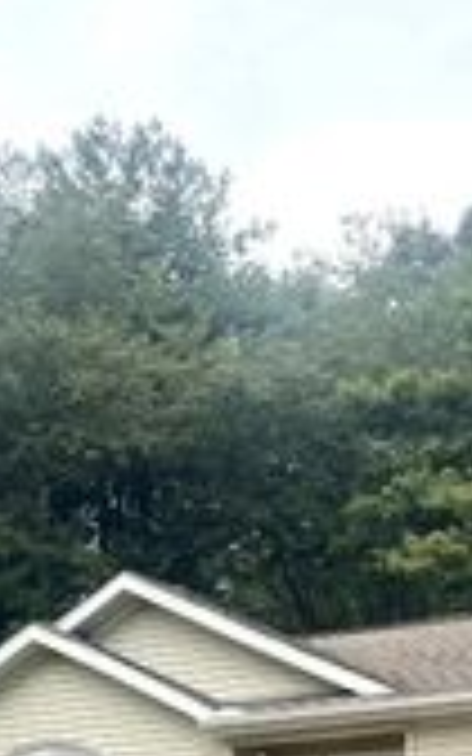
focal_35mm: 79
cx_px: 382
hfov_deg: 16.4
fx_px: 1626
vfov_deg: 24.5
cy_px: 821
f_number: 1.6
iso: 32
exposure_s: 1/2083
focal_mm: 5.1
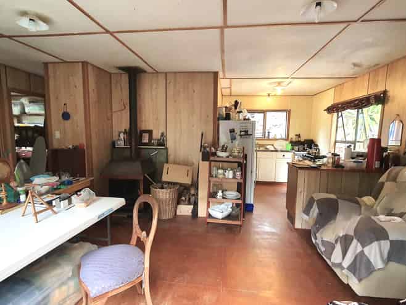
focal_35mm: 13
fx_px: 152
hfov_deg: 106.2
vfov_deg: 89.9
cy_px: 152
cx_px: 203
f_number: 2.2
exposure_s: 1/50
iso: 320
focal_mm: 1.8
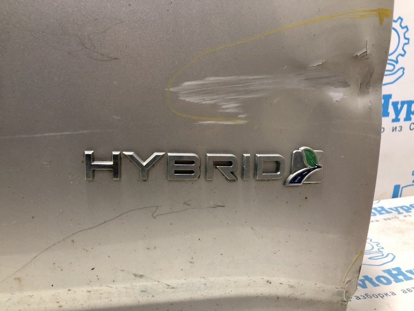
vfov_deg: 49.7
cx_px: 207
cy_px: 156
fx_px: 335
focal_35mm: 28
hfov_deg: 63.4
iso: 50
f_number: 1.8
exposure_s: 1/17
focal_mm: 4
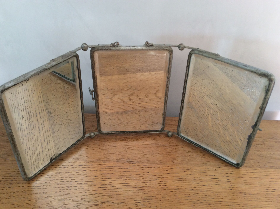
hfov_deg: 56.9
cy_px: 104
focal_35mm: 32
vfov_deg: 44.1
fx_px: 258
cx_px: 140
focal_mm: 3.3
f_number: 2.4
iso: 40
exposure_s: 1/25
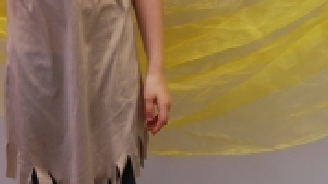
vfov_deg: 5.6
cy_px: 31
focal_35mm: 218
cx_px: 111
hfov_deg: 9.9
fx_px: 1898
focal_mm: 55
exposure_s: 1/30
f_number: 5.6
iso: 280
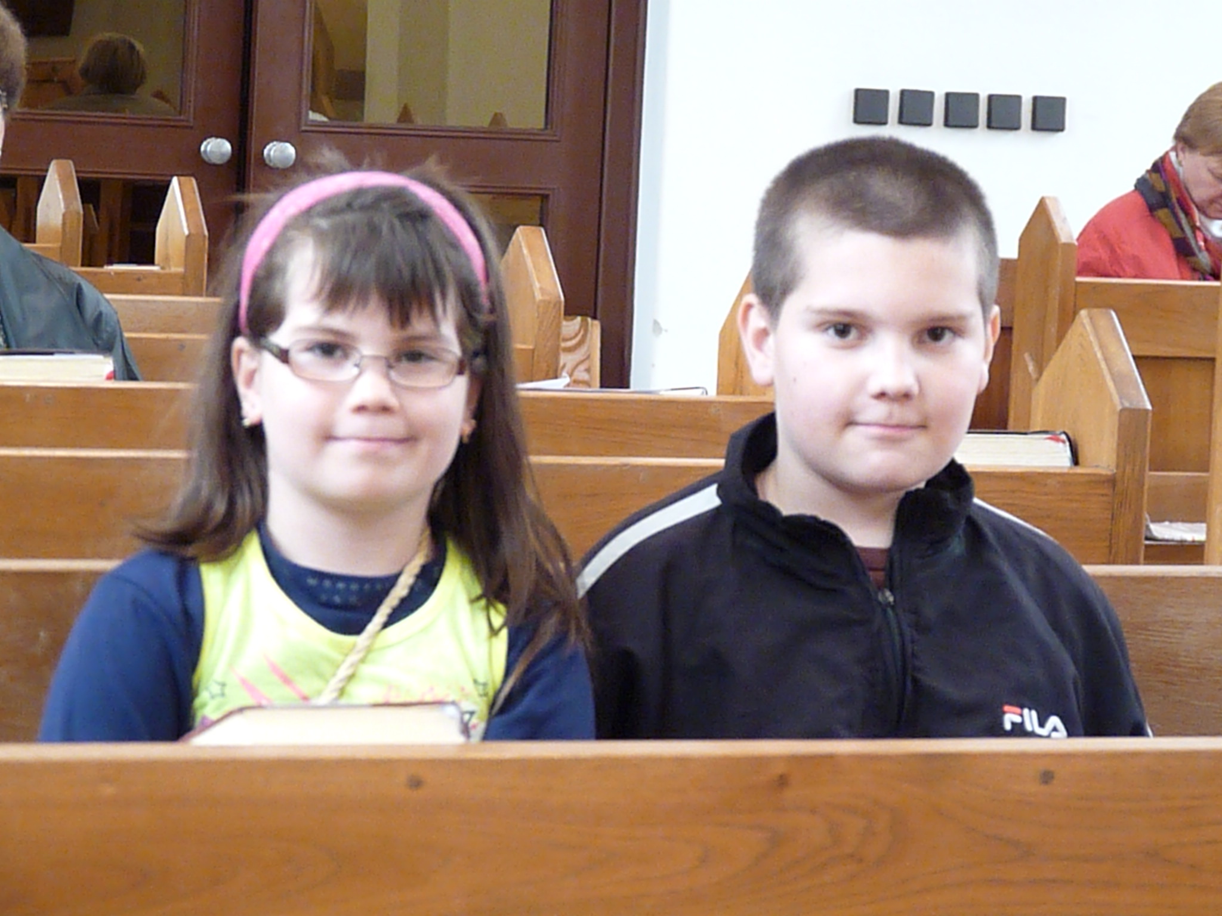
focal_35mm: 142
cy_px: 458
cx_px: 611
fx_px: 5013
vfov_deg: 10.4
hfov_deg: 13.9
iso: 1600
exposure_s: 1/40
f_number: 3.6
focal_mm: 25.2
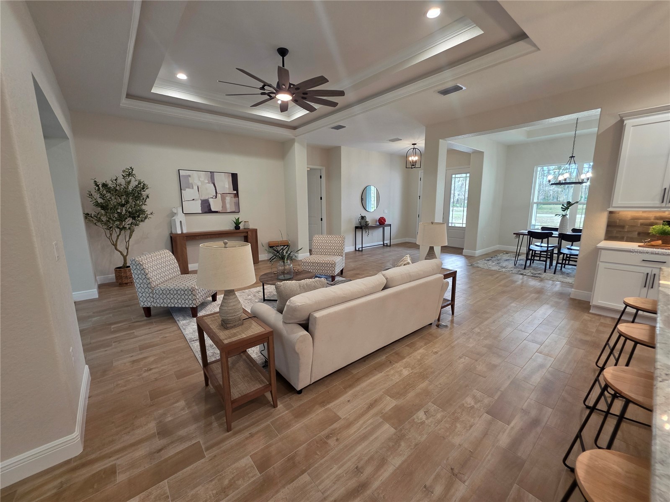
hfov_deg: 106.2
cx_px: 335
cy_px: 251
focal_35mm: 13
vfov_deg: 89.9
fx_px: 252
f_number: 1.9
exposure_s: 1/120
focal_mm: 2.2
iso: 160
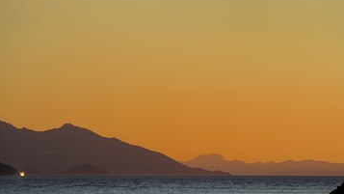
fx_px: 2254
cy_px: 128
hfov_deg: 8.7
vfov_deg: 4.9
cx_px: 185
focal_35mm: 247
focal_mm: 200
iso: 400
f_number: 7.1
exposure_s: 1/400
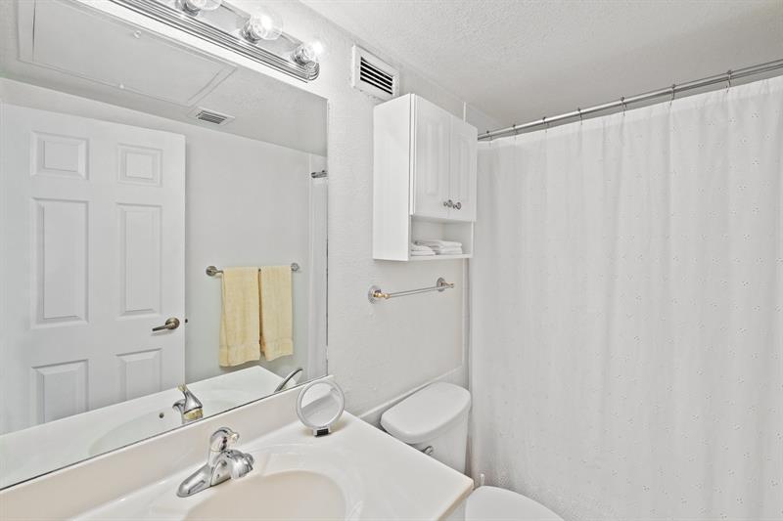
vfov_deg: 81.2
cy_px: 260
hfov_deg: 104.3
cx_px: 392
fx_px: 304
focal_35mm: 14
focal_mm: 14
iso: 450
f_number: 8
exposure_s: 1/13
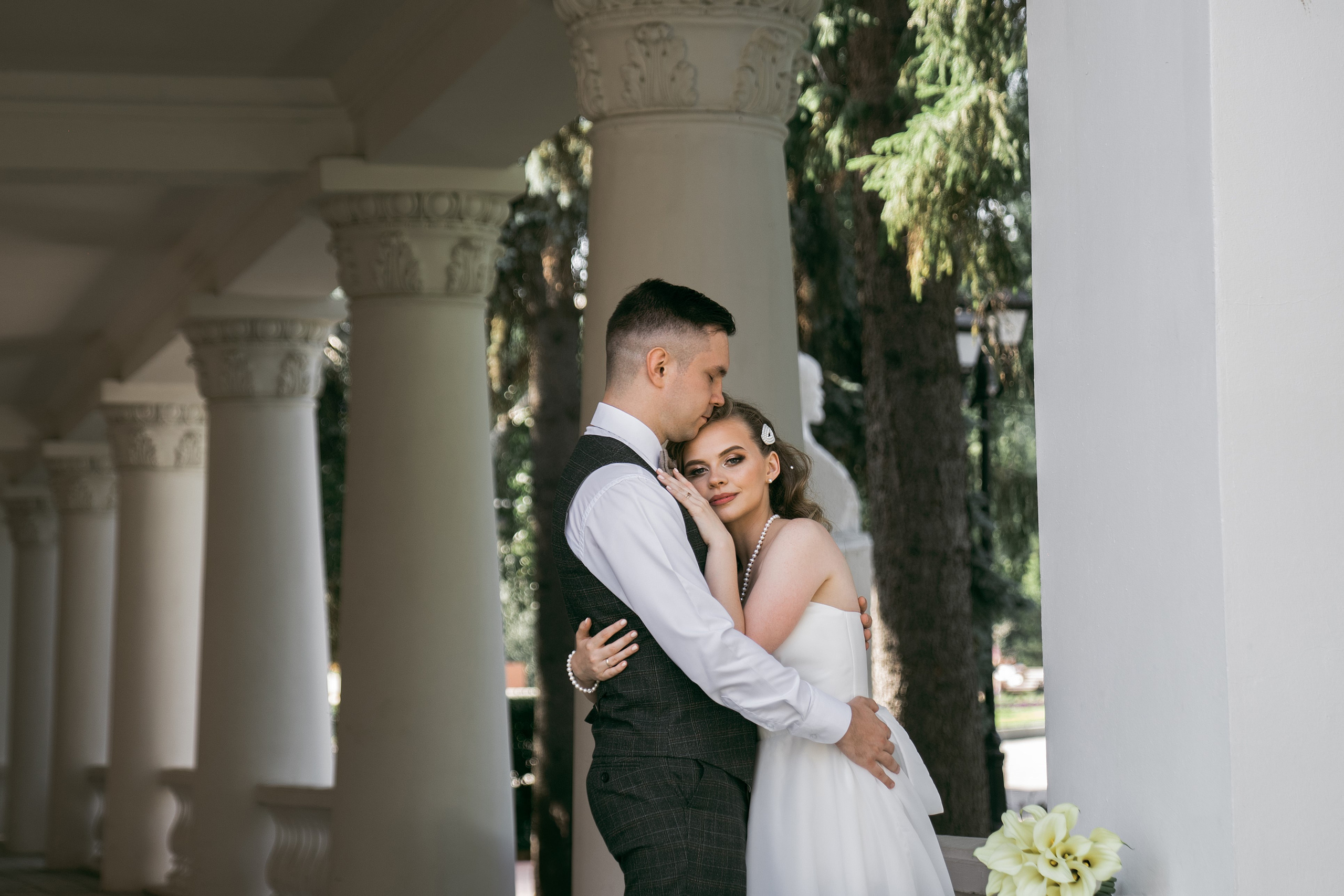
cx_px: 672
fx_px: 3360
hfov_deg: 22.6
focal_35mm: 90
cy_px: 448
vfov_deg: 15.2
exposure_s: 1/200
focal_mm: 60
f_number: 2.8
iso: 100
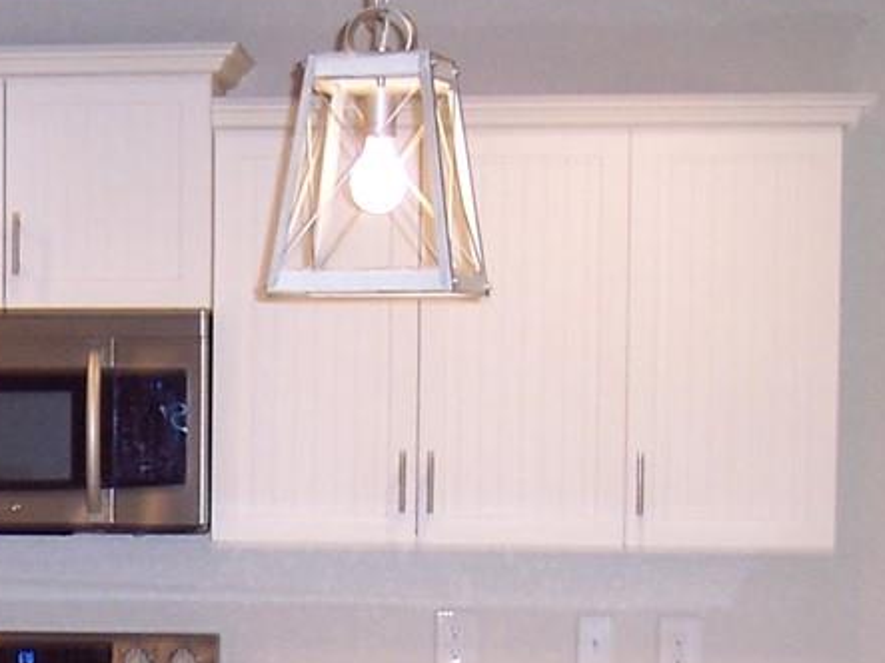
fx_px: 3604
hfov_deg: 13.4
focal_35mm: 141
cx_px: -318
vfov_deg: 10.4
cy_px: 729
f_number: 2.8
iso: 140
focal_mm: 8
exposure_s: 1/60
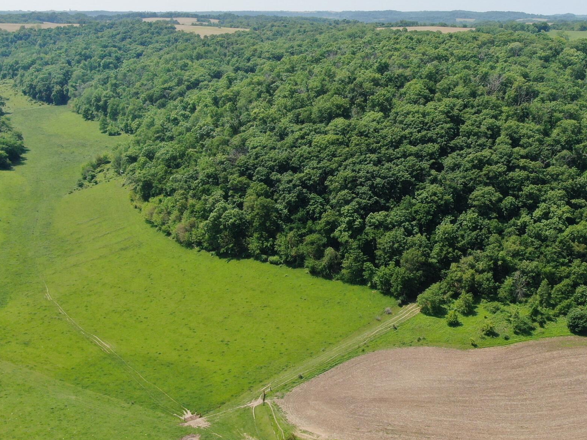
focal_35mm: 46
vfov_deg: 31.5
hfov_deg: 40.8
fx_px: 780
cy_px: 200
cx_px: 380
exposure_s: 1/1000
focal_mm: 4.39
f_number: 2.8
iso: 100
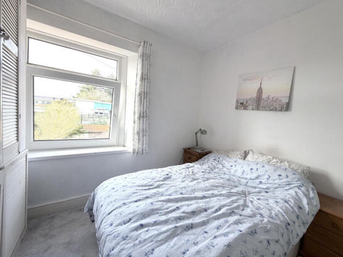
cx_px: 183
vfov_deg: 81.7
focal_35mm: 15
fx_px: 149
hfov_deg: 98.0
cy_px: 124
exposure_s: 1/160
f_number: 2.2
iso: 50
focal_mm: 2.22
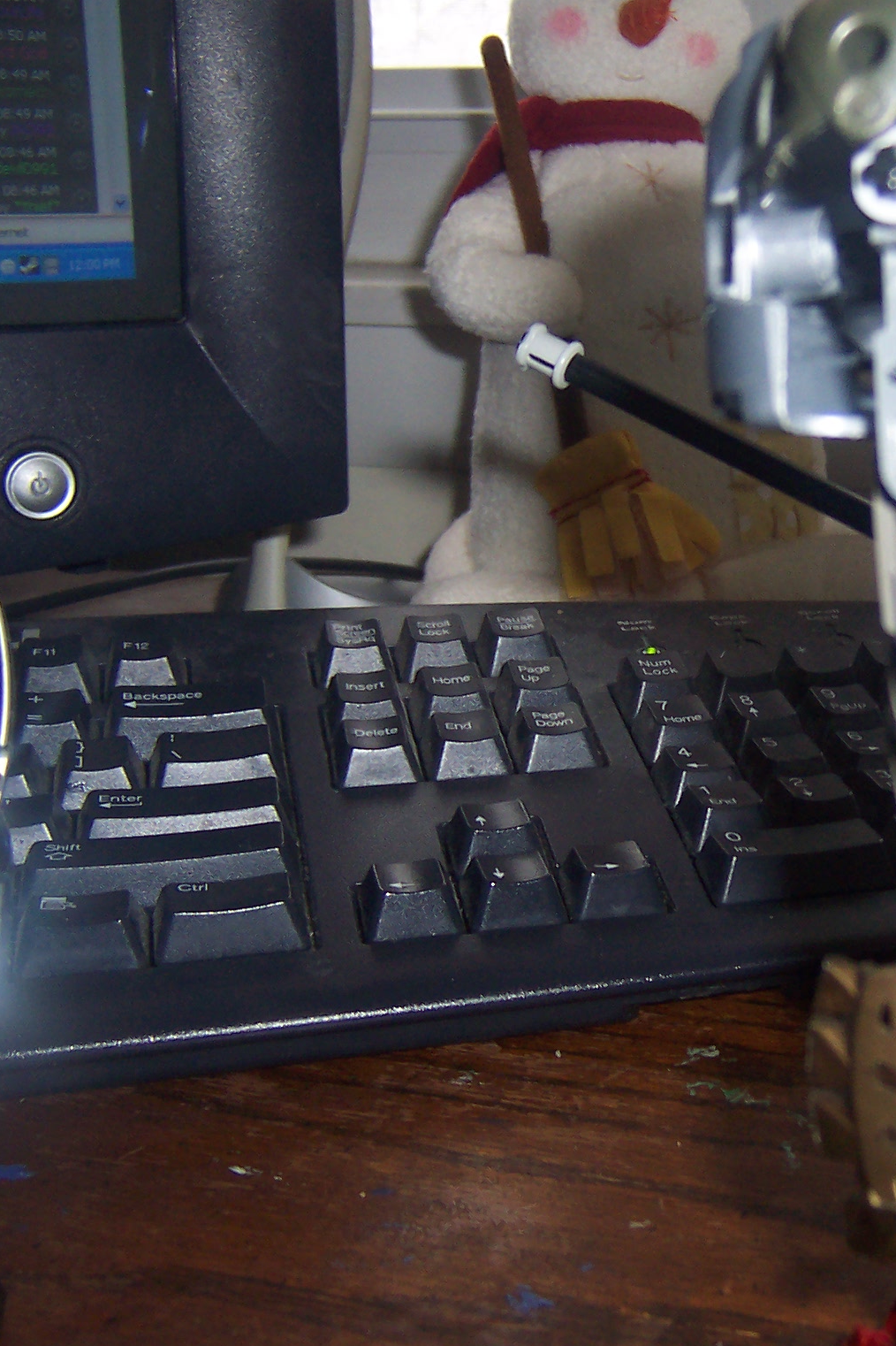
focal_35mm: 50
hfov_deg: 26.1
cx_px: 808
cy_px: 673
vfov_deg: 39.6
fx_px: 1867
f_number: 2.8
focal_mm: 5.6
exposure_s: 1/60
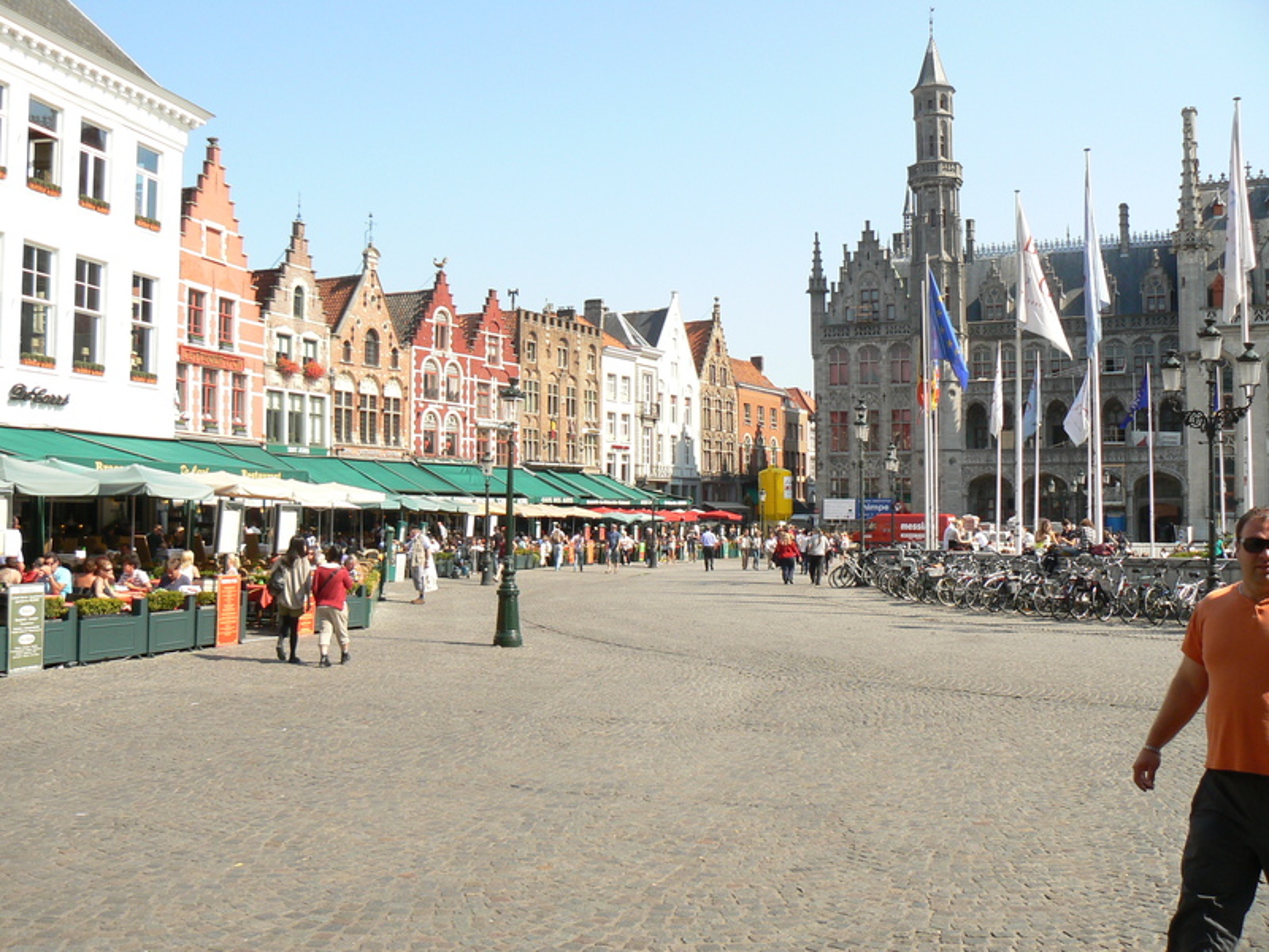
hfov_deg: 51.4
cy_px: 476
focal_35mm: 36
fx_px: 1320
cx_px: 634
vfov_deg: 39.7
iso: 100
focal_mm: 6
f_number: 3.6
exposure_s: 1/1000
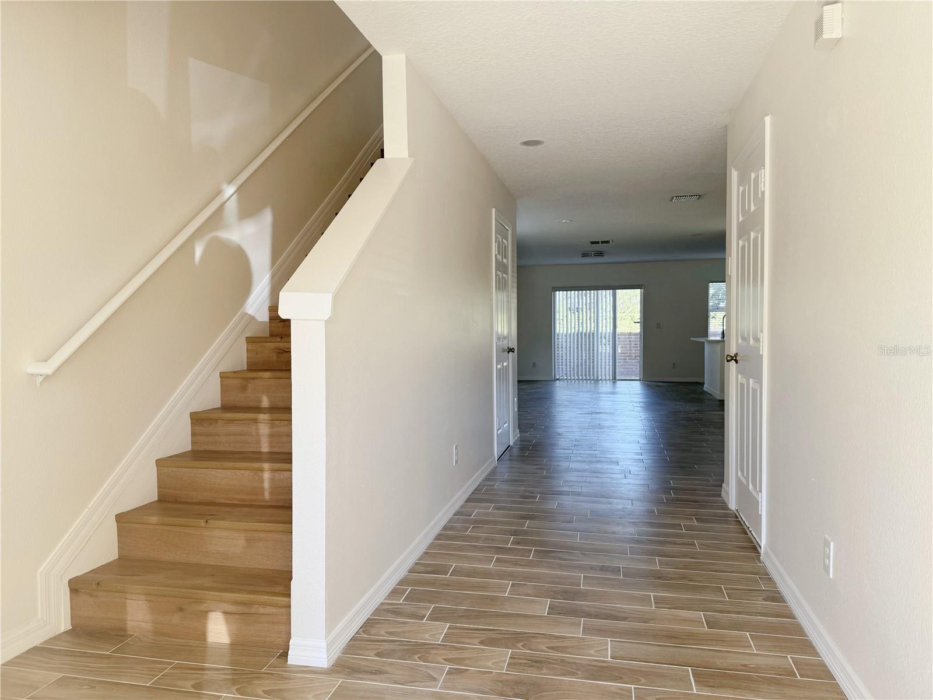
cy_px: 350
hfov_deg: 71.6
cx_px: 466
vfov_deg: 56.8
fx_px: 647
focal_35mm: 24
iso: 50
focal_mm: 6.76
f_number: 1.78
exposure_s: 1/121
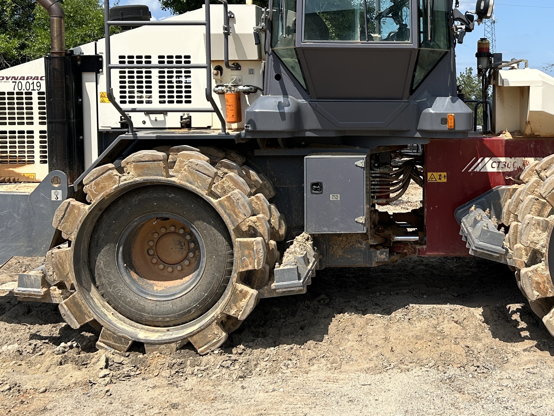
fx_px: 784
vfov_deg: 29.3
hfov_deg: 37.9
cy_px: 115
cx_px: 418
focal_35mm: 49
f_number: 1.5
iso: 50
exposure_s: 1/3831
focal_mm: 5.7
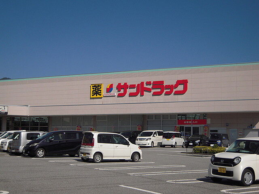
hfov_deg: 32.7
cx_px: 130
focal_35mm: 59
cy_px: 97
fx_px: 441
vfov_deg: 24.8
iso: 100
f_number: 7.7
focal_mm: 10.5
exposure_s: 1/640
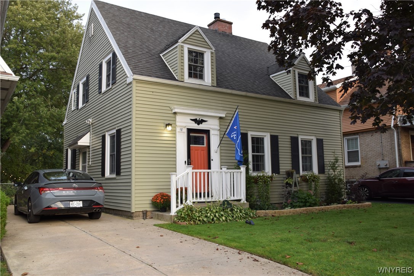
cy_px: 138
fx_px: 362
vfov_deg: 41.7
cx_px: 207
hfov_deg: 59.5
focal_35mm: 32
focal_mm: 21
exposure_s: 1/125
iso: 400
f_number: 5.6
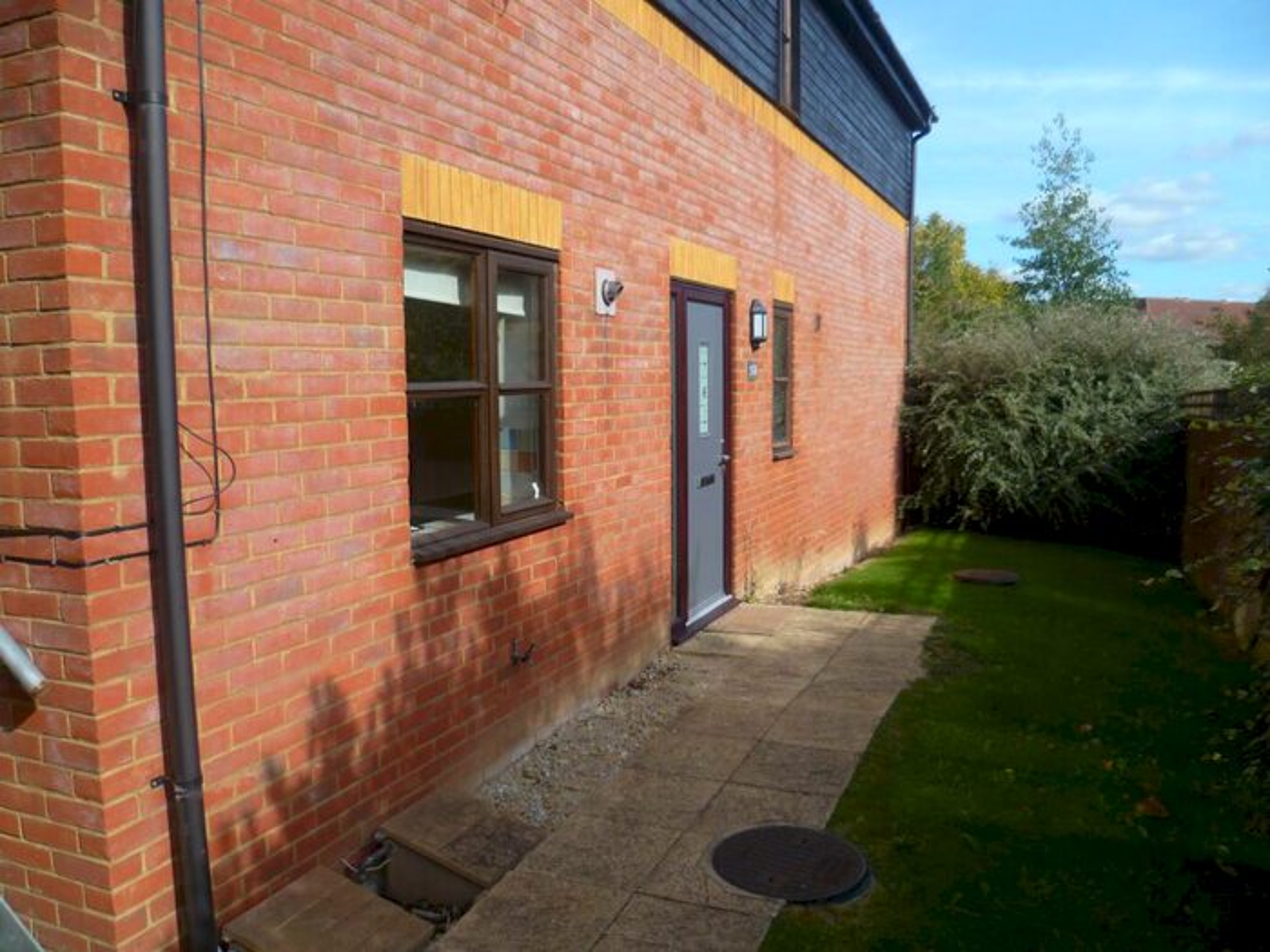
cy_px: 476
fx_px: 1027
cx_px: 635
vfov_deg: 49.7
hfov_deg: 63.4
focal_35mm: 28
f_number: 2.8
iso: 80
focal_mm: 5
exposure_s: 1/640
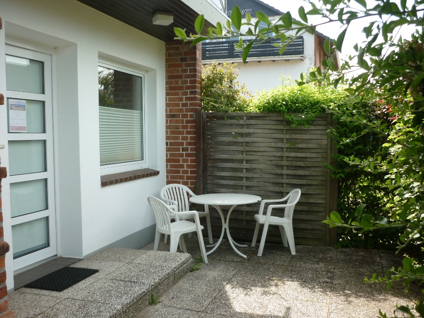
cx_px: 215
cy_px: 163
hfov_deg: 54.0
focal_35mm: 34
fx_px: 416
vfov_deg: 41.8
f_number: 2.8
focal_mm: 5.5
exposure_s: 1/320
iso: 80
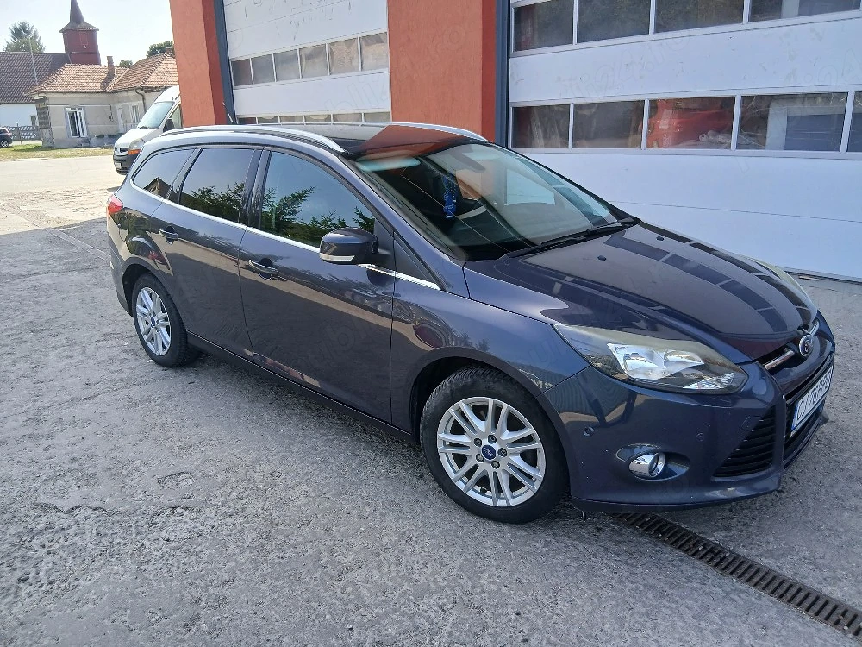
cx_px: 431
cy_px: 324
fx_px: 647
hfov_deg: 67.3
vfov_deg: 53.1
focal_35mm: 26
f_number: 1.8
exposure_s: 1/120
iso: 20
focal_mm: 3.98
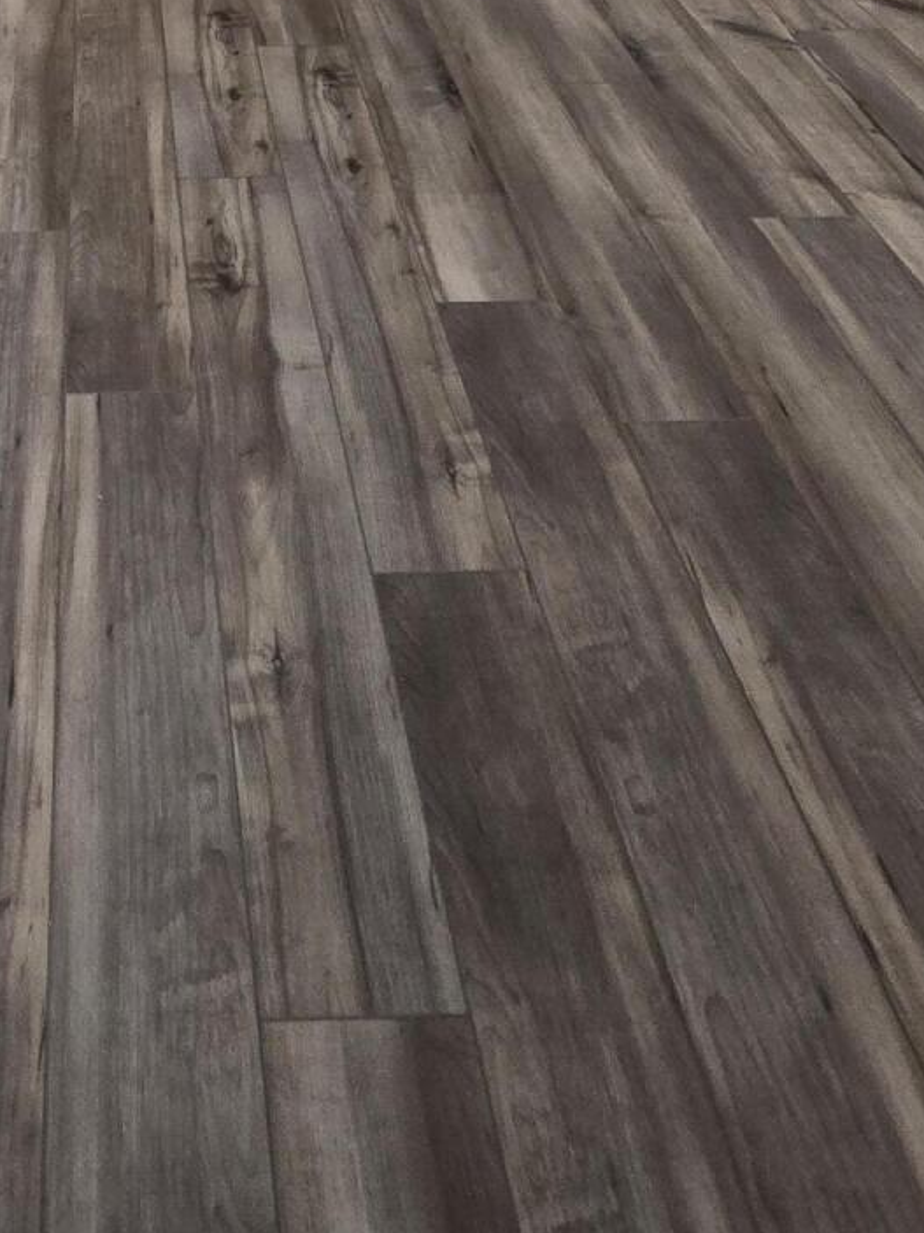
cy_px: -407
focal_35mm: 37
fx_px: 1317
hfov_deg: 36.3
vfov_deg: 34.1
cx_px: 95
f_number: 2.2
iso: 100
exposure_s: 1/60
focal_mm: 2.2
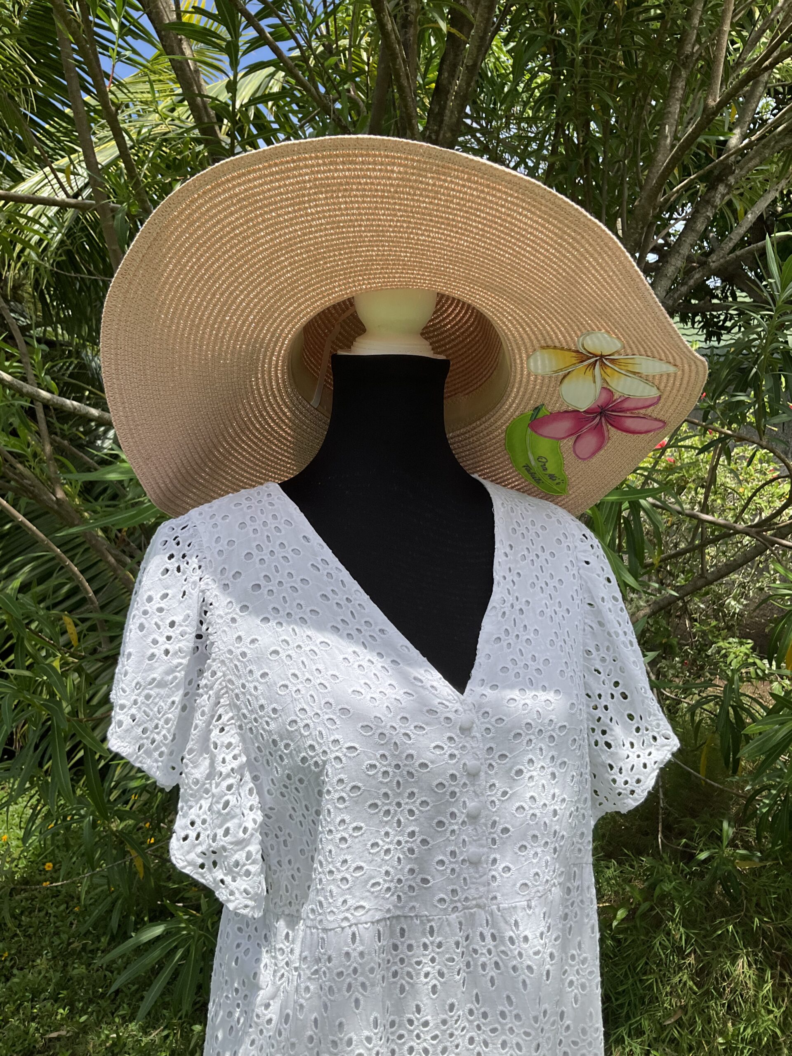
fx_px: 885
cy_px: 528
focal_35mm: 29
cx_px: 396
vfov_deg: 61.7
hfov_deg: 48.2
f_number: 1.8
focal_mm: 3
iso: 25
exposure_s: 1/2427
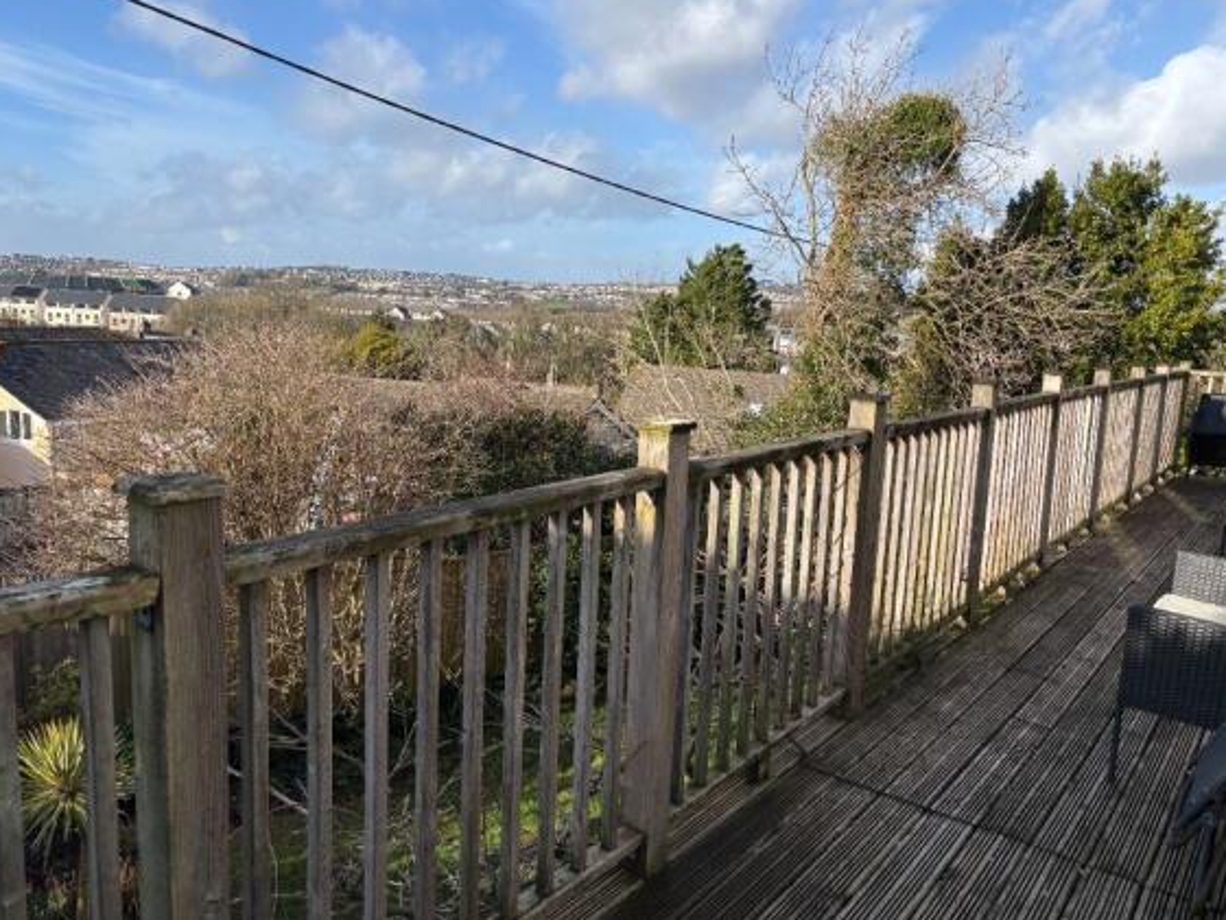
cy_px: 449
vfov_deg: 51.4
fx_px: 956
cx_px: 628
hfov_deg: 65.3
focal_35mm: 27
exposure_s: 1/1912
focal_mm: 5.96
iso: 50
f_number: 1.6
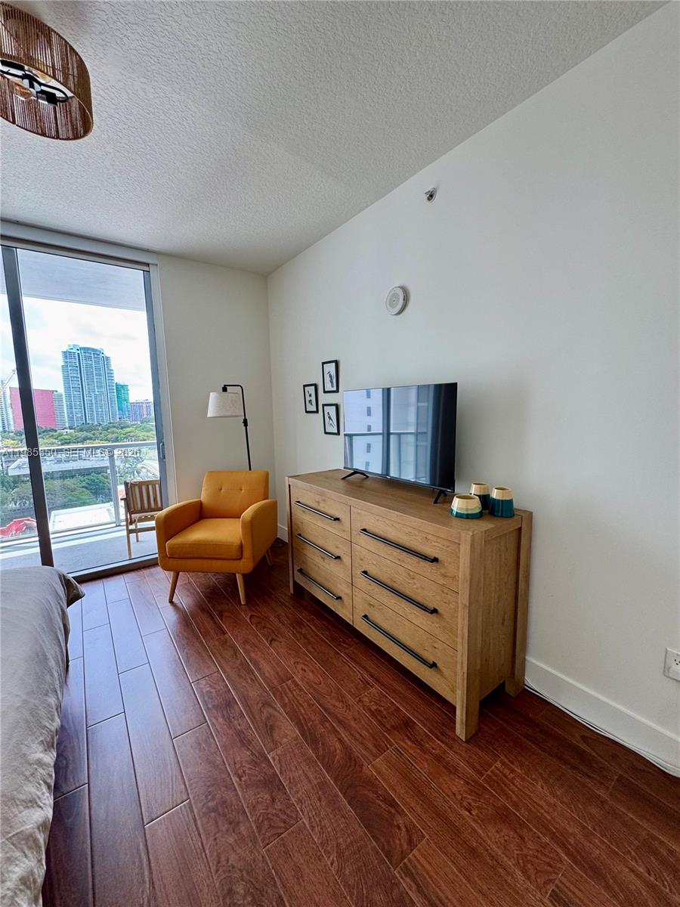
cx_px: 340
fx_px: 367
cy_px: 454
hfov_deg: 85.7
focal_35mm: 14
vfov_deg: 102.1
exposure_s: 1/99
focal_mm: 2.22
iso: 64
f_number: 2.2
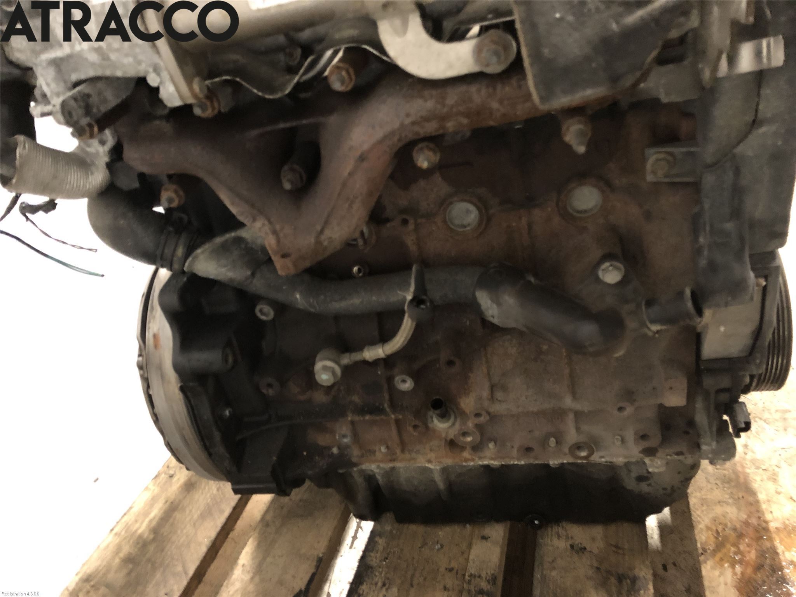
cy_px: 298
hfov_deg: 63.4
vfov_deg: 49.7
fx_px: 644
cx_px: 398
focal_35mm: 28
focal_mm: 3.99
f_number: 1.8
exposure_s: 1/4
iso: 125
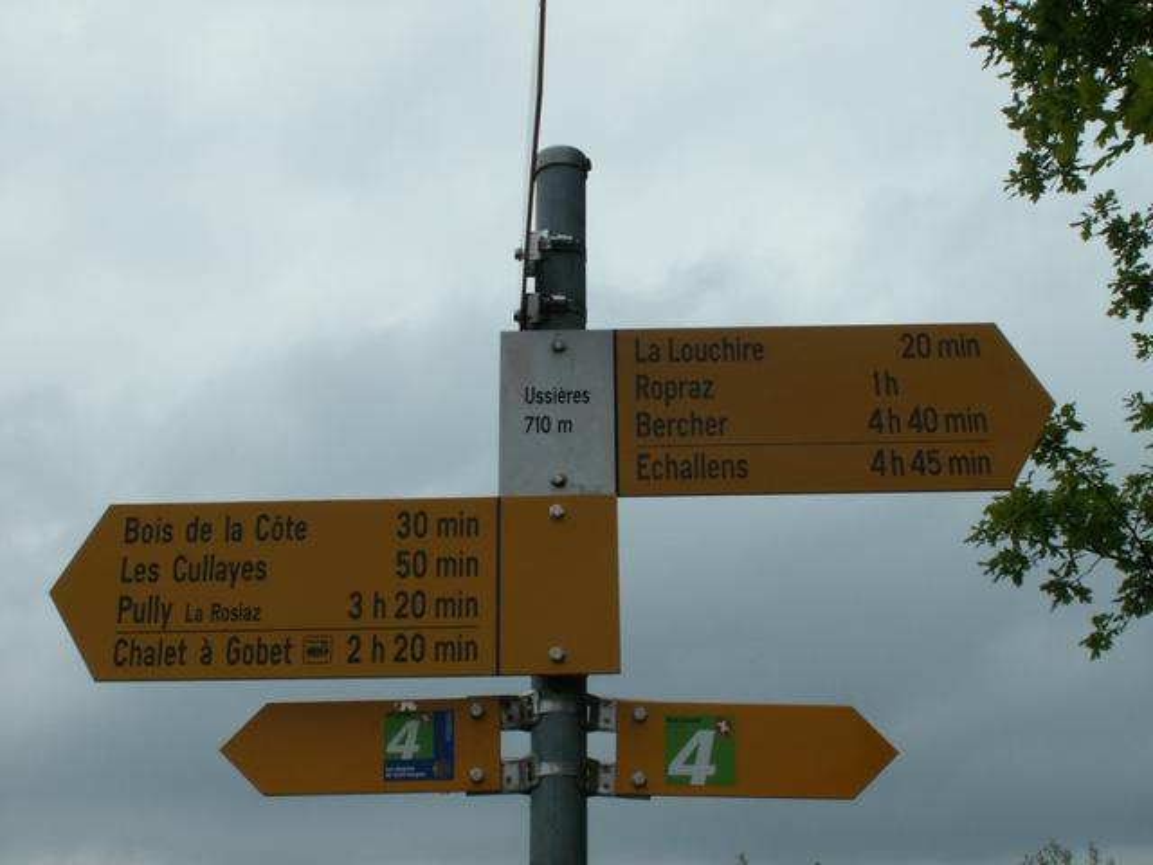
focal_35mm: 53
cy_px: 432
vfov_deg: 27.5
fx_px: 1765
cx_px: 576
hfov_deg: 36.2
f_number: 8
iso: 50
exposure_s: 1/250
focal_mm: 8.78
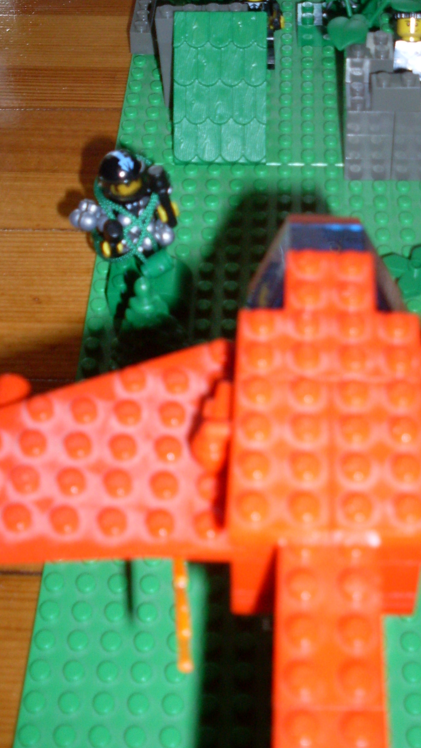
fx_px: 1211
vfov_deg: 33.8
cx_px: 300
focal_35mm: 61
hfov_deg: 19.6
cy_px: 210
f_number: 2.8
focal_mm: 6.3
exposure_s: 1/45
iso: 100
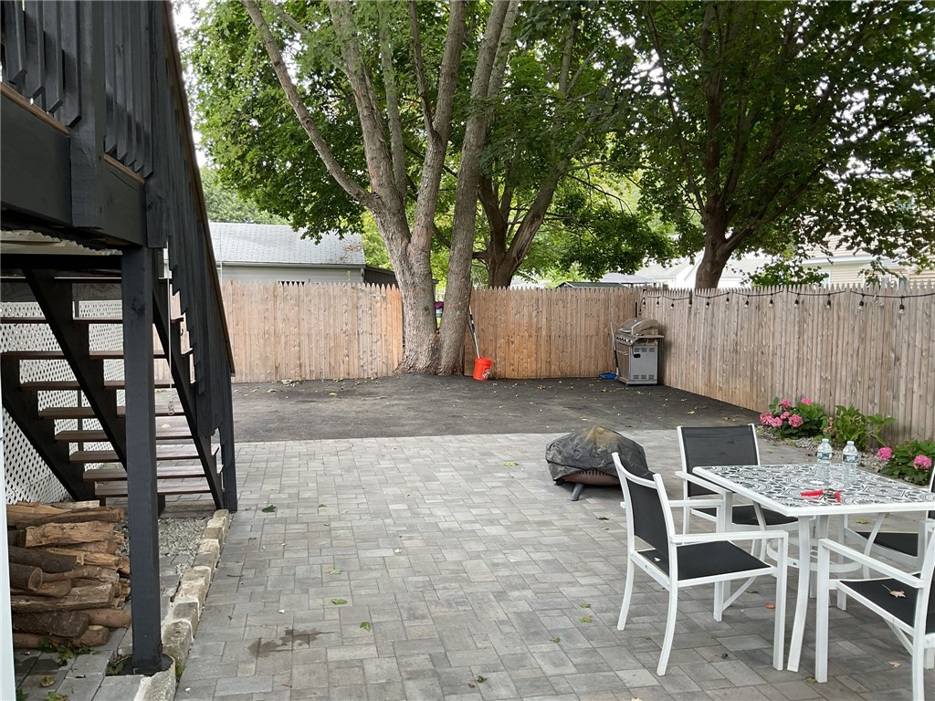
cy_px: 350
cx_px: 468
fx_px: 783
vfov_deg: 48.2
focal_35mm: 29
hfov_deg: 61.7
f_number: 1.8
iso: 25
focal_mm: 3
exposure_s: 1/120
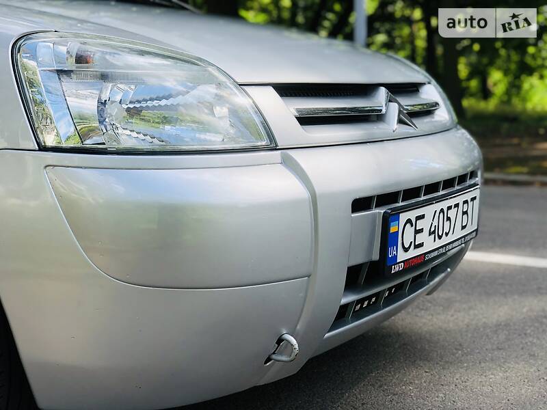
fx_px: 822
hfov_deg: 36.8
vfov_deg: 28.0
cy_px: 205
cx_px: 274
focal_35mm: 52
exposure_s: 1/397
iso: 16
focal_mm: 6
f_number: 2.4
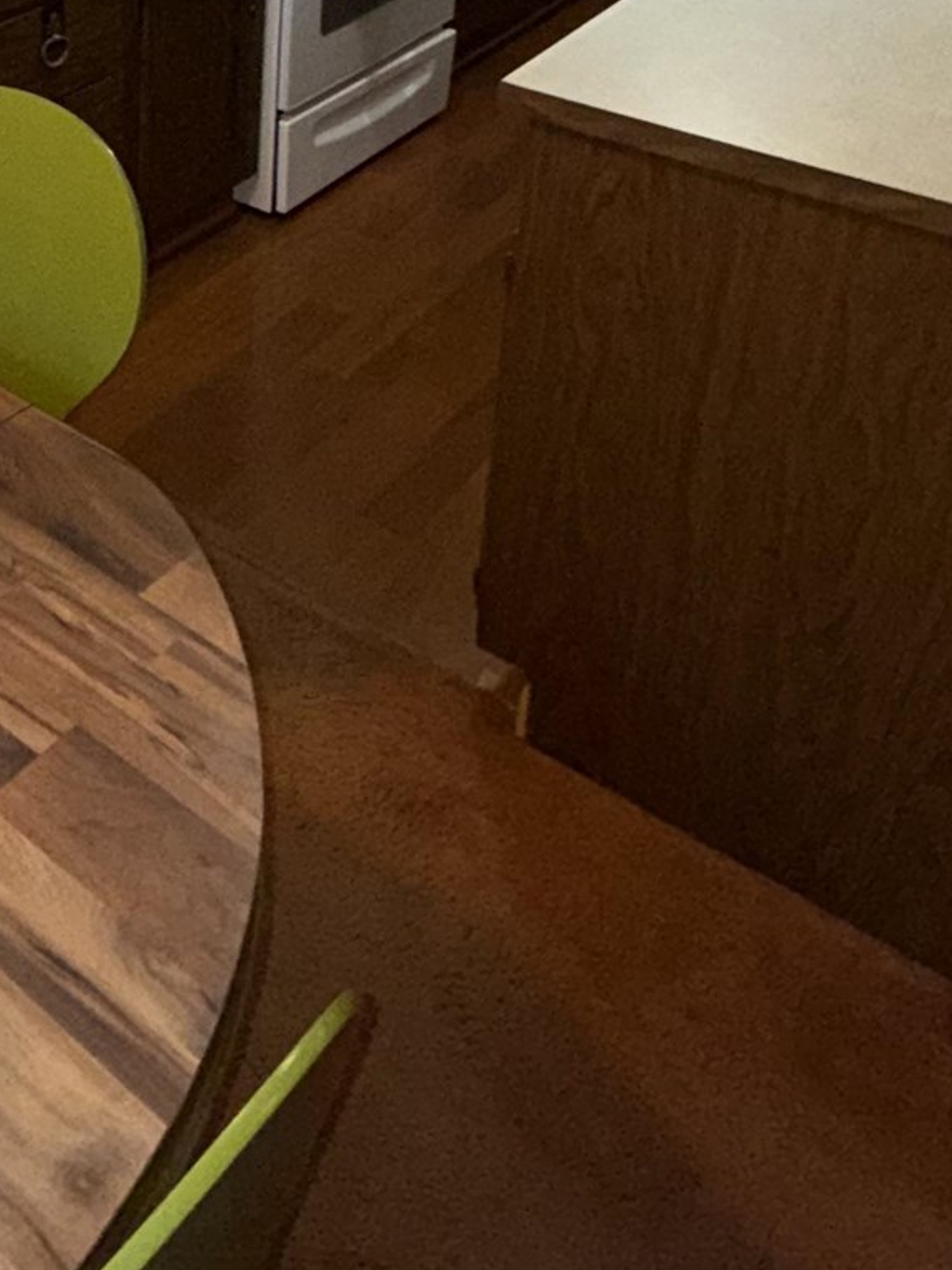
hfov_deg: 32.3
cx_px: 56
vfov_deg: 38.7
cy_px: -50
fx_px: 1540
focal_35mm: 42
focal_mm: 2.22
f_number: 2.2
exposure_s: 1/60
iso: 125
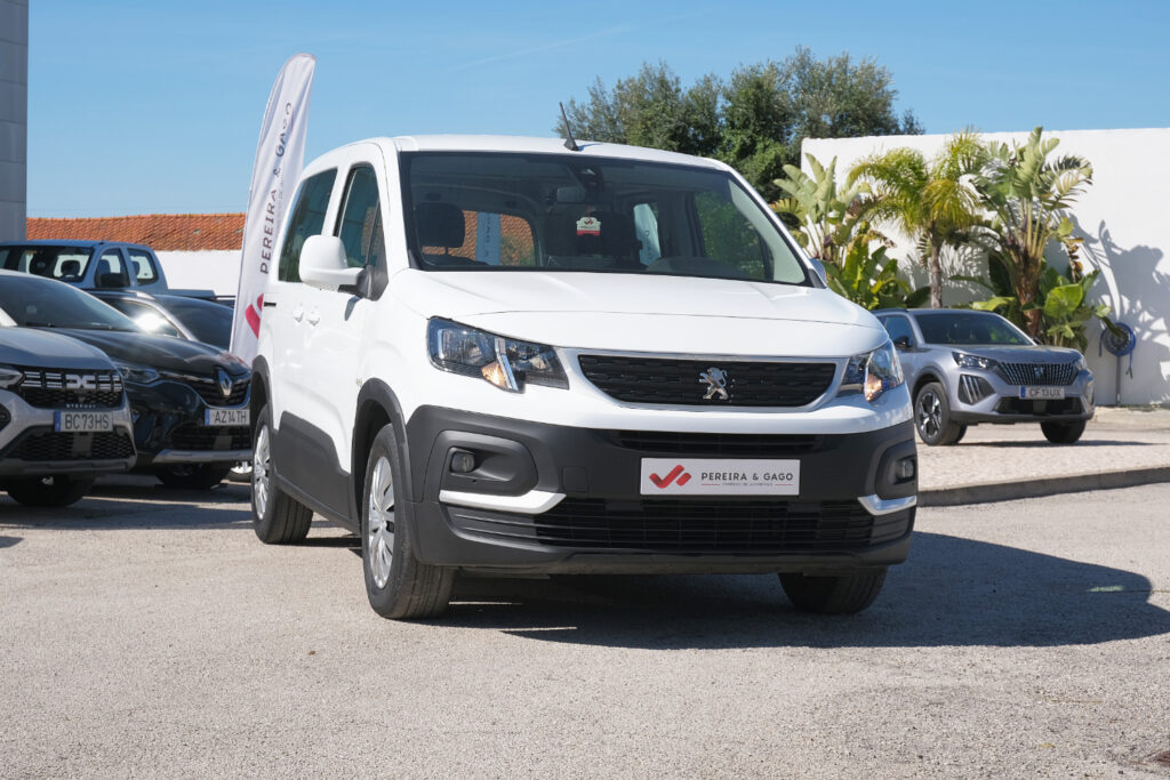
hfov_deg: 33.9
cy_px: 390
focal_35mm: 59
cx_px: 585
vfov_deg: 23.0
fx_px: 1918
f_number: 9
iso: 160
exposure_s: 1/400
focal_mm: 39.6
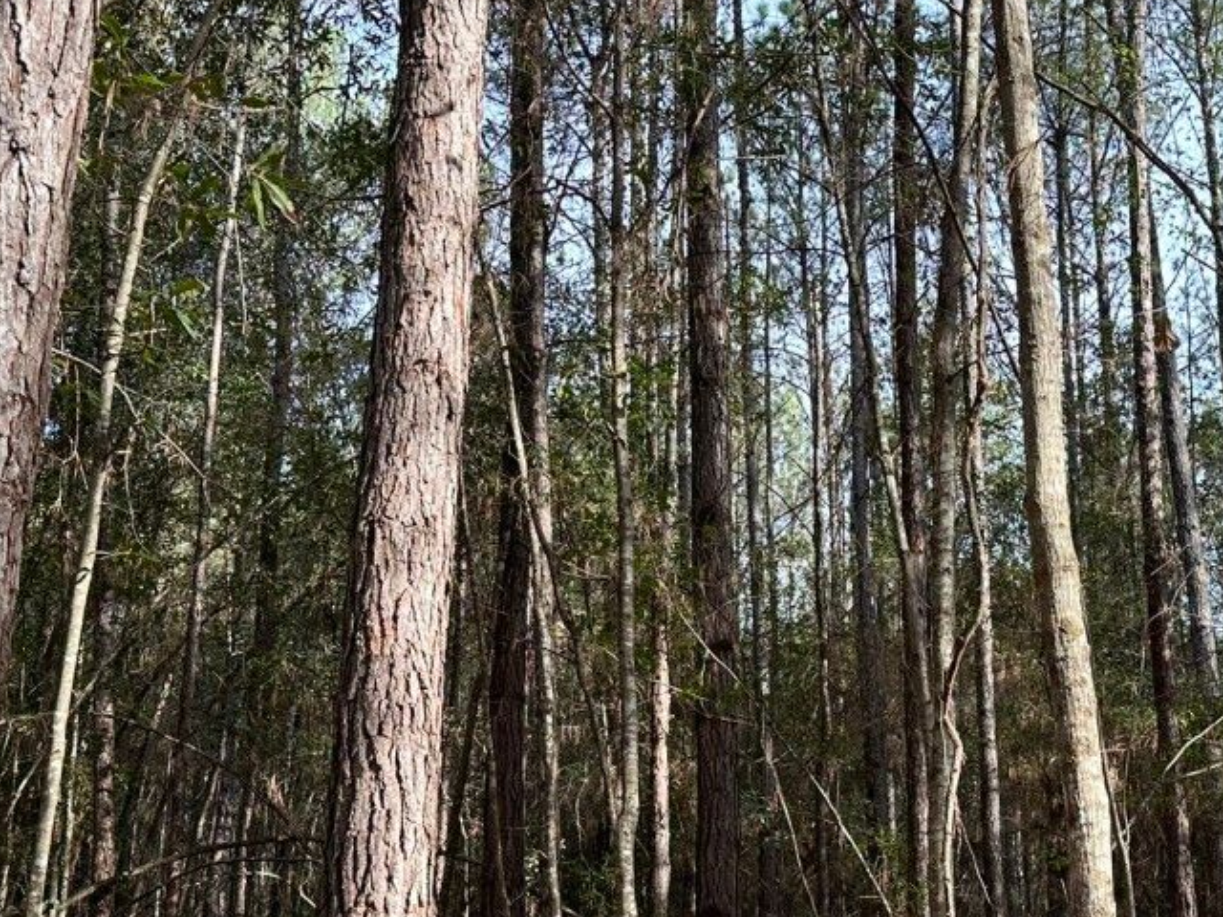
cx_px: 836
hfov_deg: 37.7
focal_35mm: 50
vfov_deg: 28.7
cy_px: 686
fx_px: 1767
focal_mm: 6.86
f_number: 1.78
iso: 80
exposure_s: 1/398
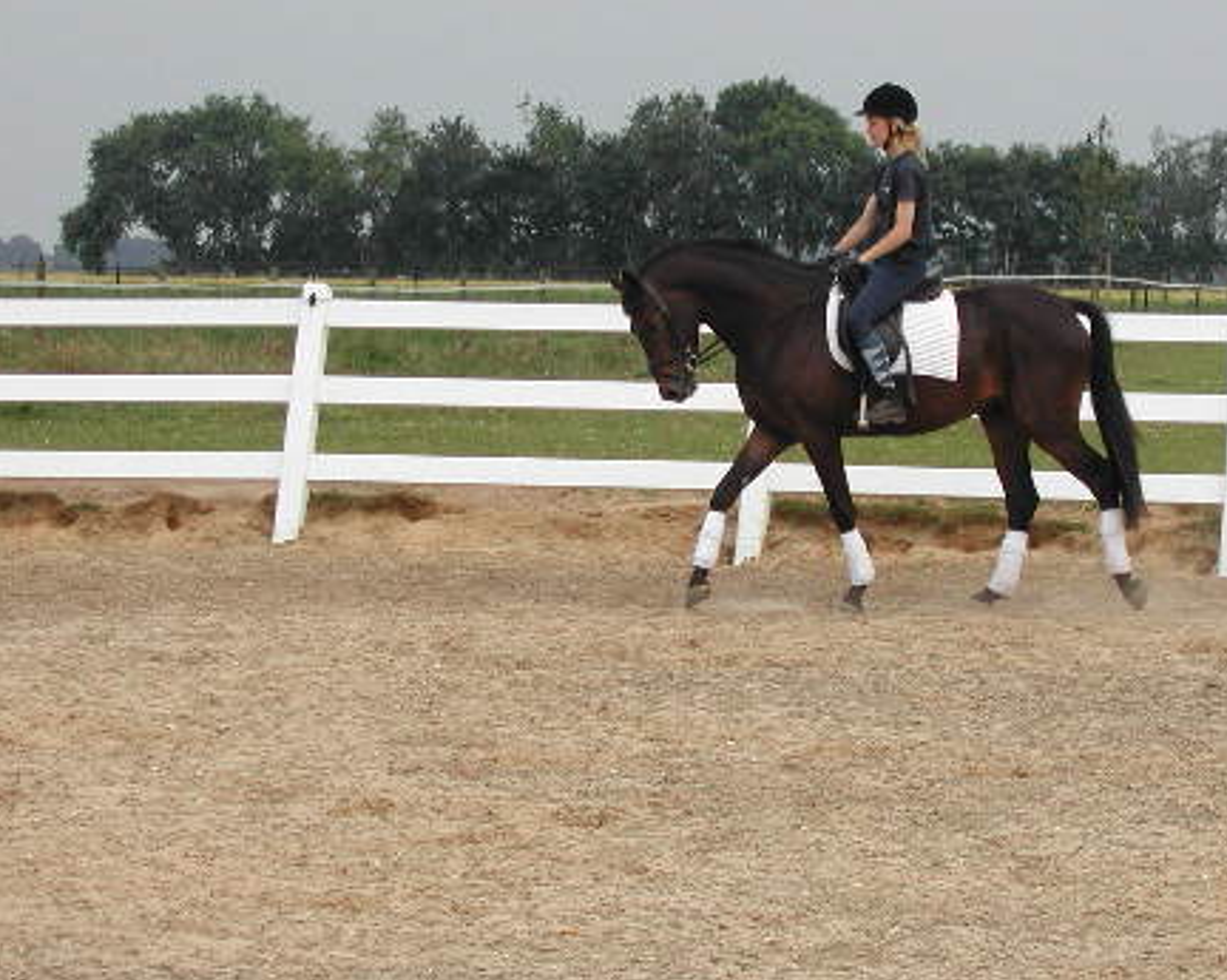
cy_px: 352
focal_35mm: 55
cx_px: 670
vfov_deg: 27.5
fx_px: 1996
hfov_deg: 34.1
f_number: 4.9
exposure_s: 1/293
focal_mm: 24
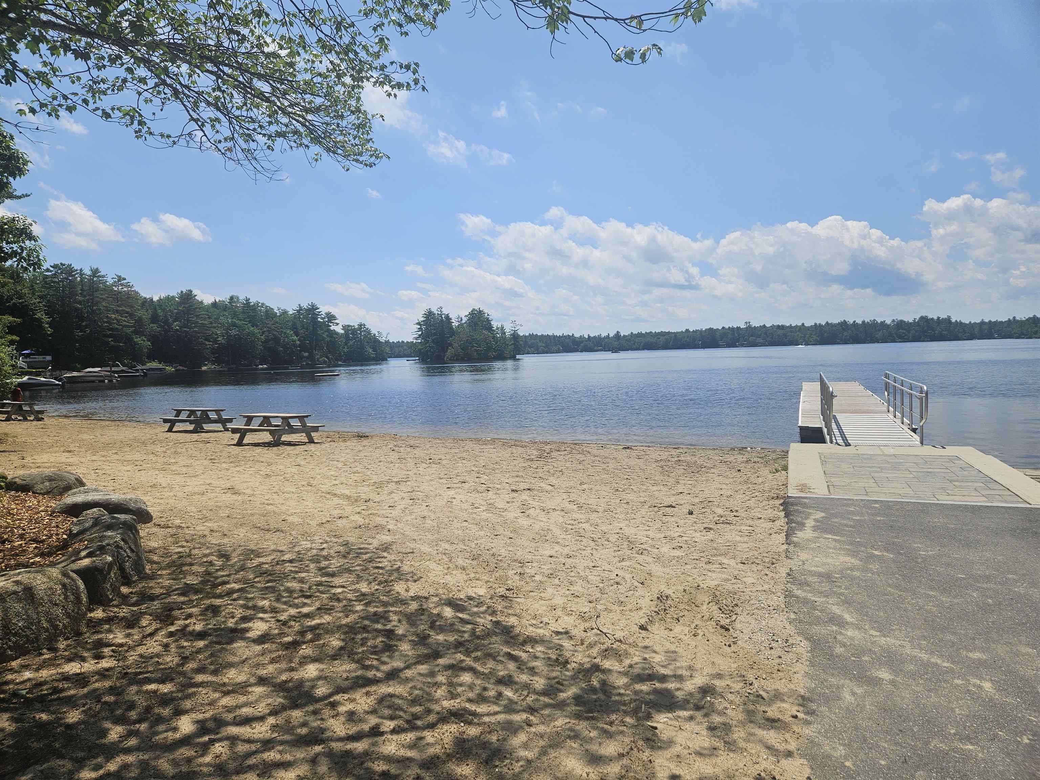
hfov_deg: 73.9
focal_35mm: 23
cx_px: 520
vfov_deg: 58.9
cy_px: 390
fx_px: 691
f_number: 1.8
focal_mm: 5.4
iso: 25
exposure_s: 1/3737
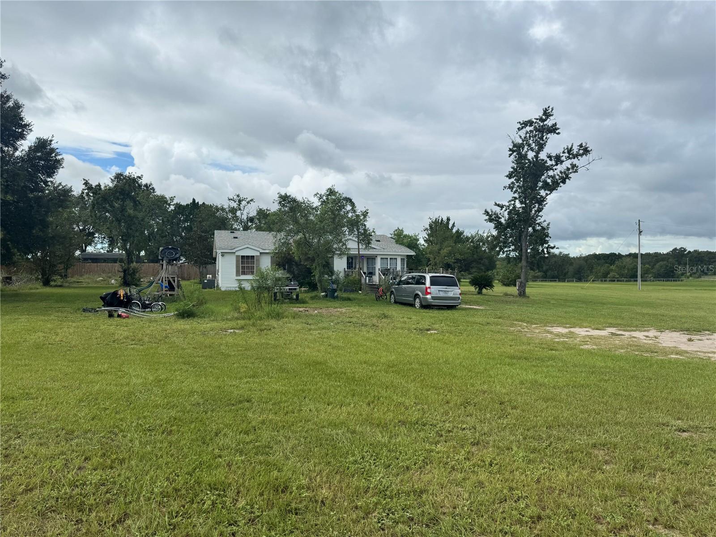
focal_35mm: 24
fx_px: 496
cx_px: 358
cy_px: 268
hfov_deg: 71.6
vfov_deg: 56.8
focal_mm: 6.76
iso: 80
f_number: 1.78
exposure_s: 1/3802
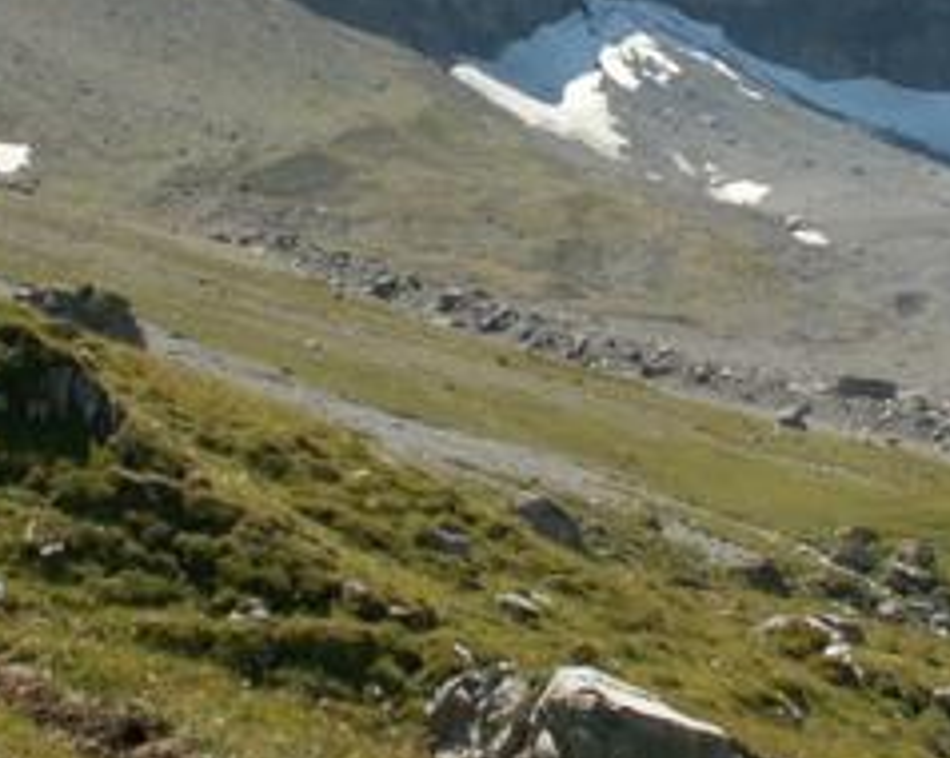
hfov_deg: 20.8
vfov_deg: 16.5
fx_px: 2585
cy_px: 80
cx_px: 519
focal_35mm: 92
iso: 50
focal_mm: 5.86
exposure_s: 1/160
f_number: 6.3
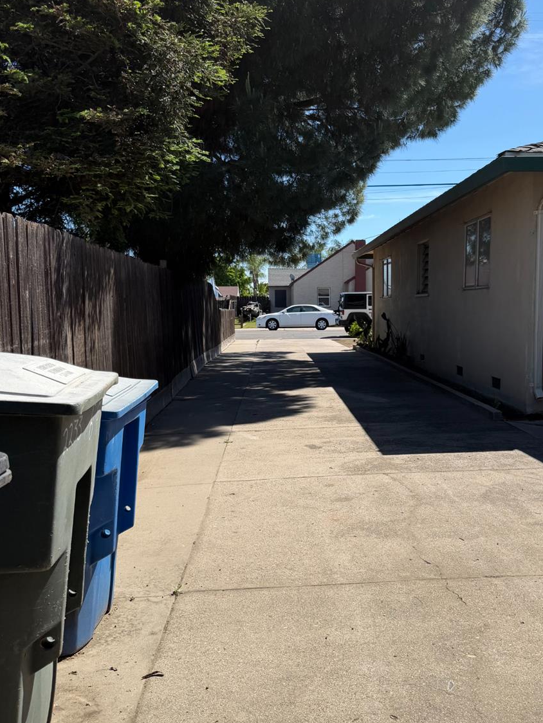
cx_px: 330
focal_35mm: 32
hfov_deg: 43.9
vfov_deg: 56.8
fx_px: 669
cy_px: 371
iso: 80
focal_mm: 6.76
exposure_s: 1/4167
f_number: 1.78
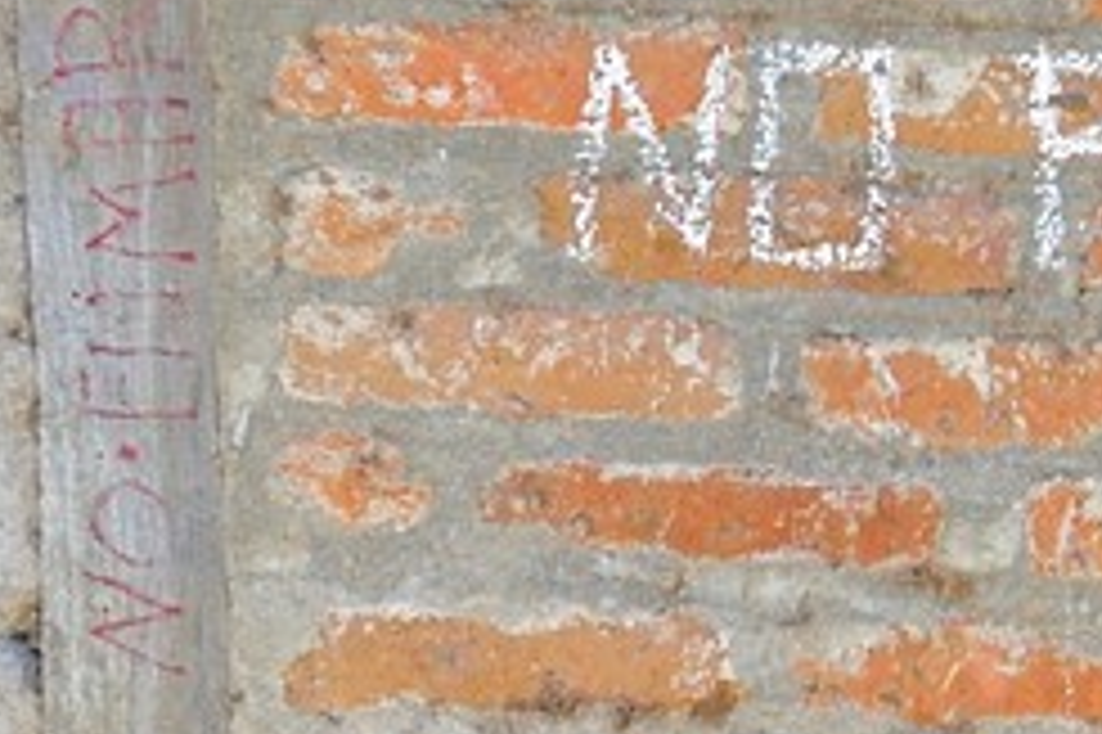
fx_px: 7984
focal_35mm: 261
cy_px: 1608
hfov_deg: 7.0
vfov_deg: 5.1
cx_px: 3436
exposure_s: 1/250
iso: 200
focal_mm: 40
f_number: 4
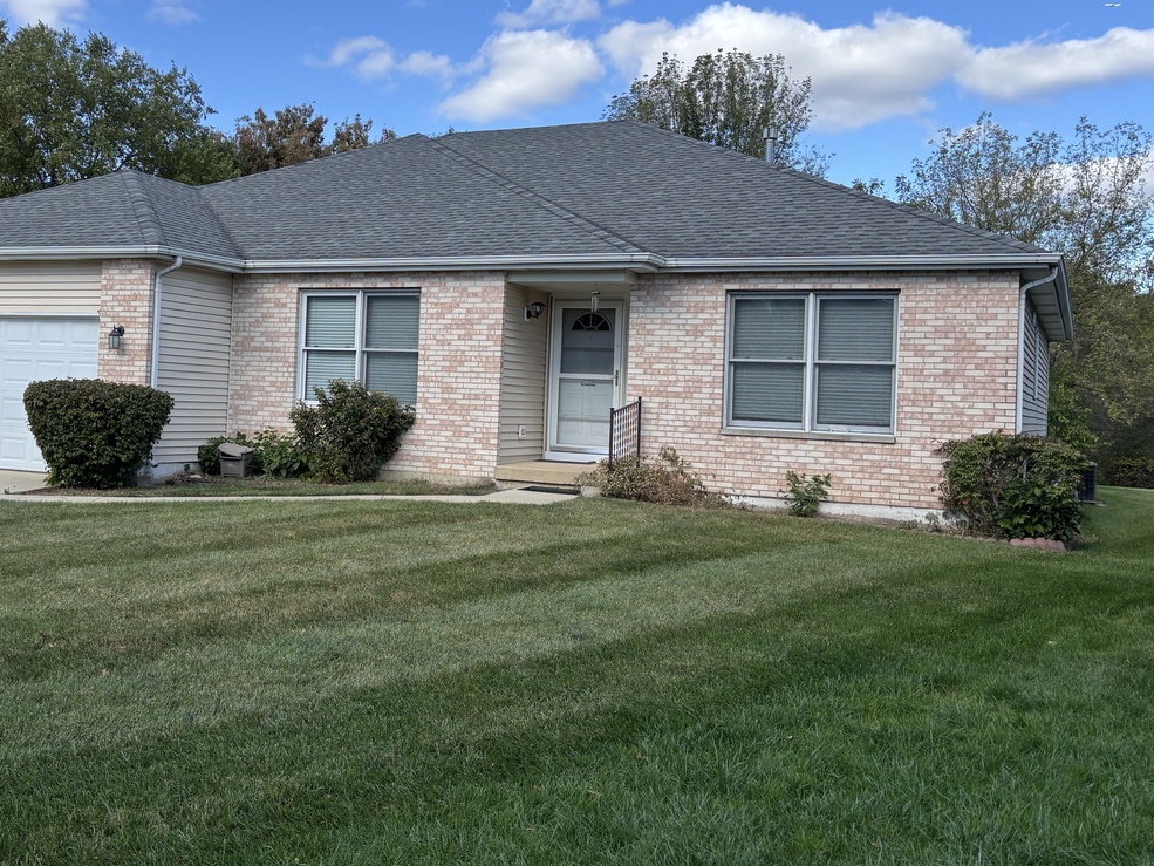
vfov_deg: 37.6
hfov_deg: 48.2
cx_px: 388
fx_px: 1267
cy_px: 354
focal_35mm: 38
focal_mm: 5.96
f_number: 1.6
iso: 50
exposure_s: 1/1783
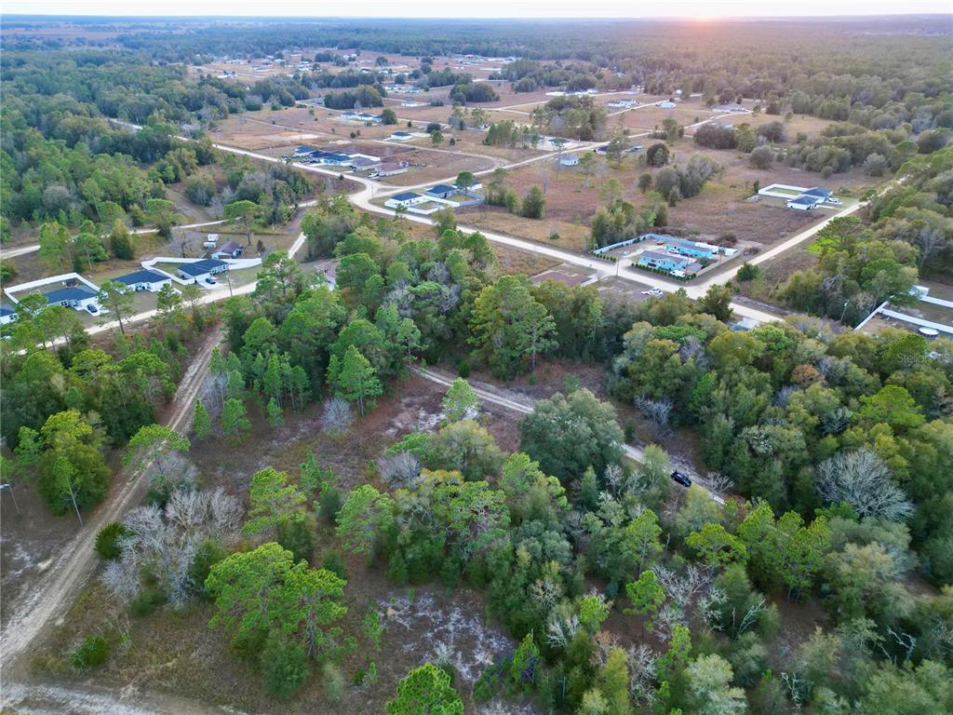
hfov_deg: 71.6
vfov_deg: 56.8
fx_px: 661
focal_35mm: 24
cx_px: 476
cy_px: 358
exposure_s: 1/20
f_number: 1.7
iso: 100
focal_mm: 6.72
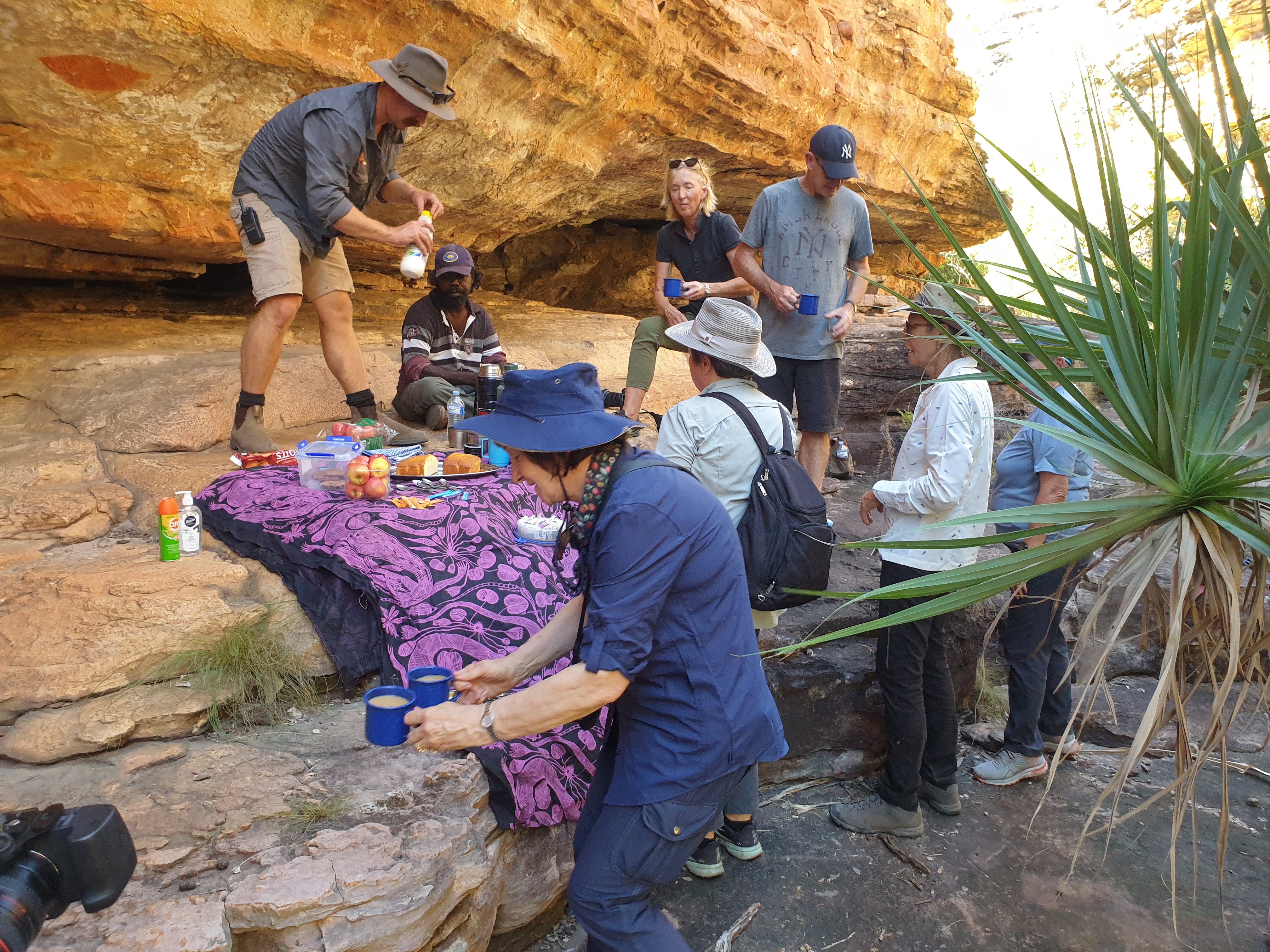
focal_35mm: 26
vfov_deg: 53.1
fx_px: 954
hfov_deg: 67.3
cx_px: 635
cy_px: 476
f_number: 2.4
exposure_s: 1/100
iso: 160
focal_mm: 4.3
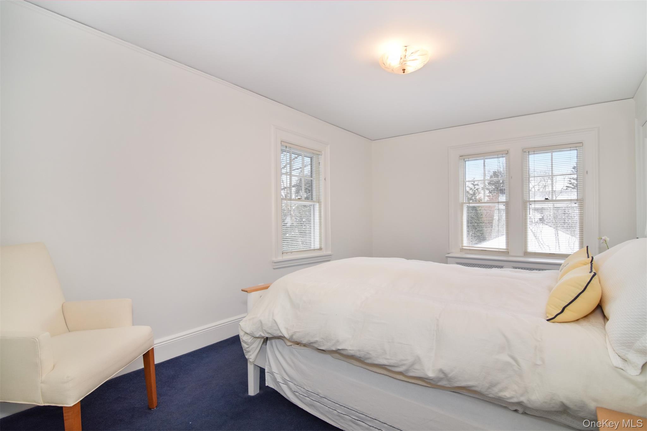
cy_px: 216
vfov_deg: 72.0
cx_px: 324
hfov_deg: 95.0
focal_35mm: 16
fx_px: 296
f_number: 8
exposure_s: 1/100
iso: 640
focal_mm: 11
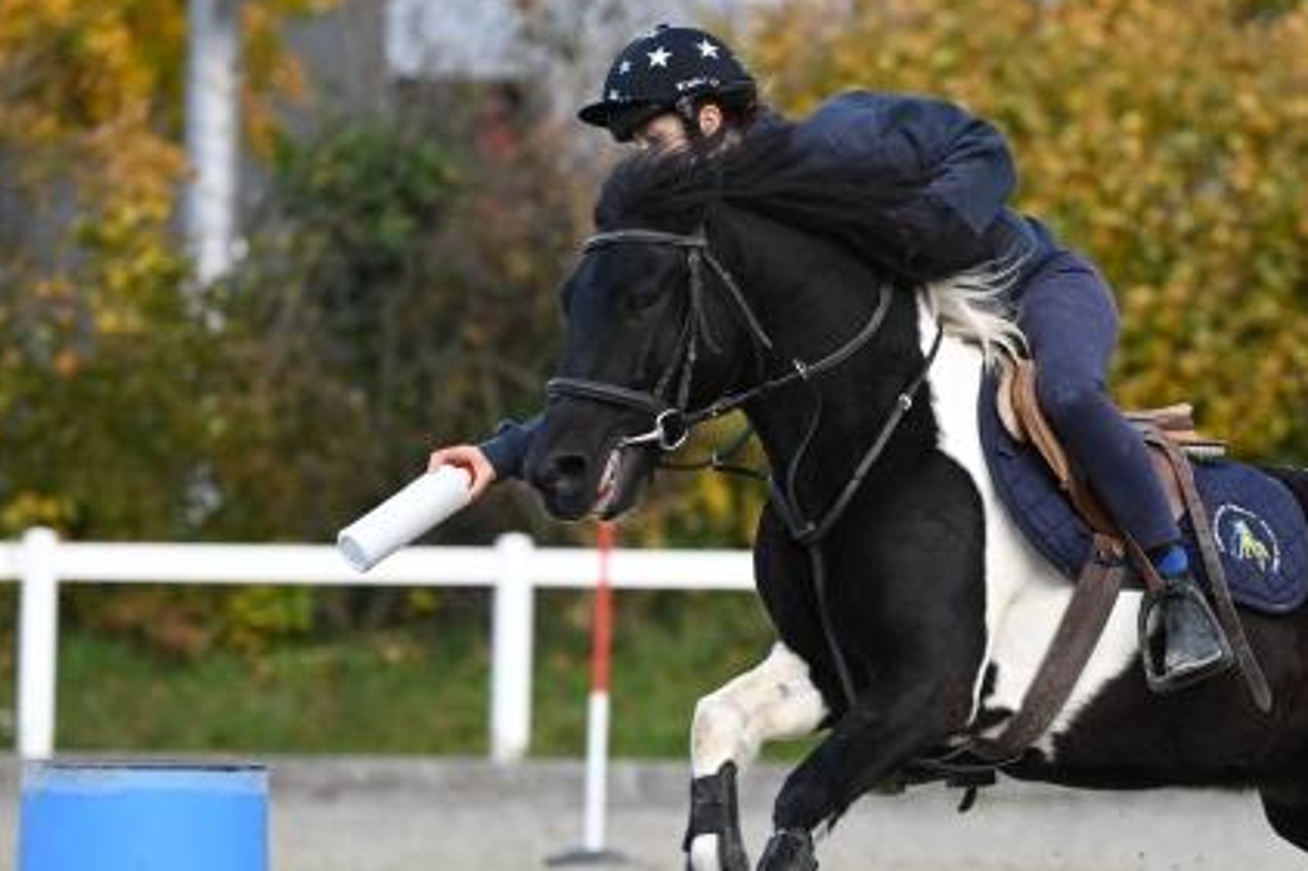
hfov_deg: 5.4
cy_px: 611
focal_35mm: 379
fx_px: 13764
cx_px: 995
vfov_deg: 3.6
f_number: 5
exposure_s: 1/640
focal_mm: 200
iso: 800
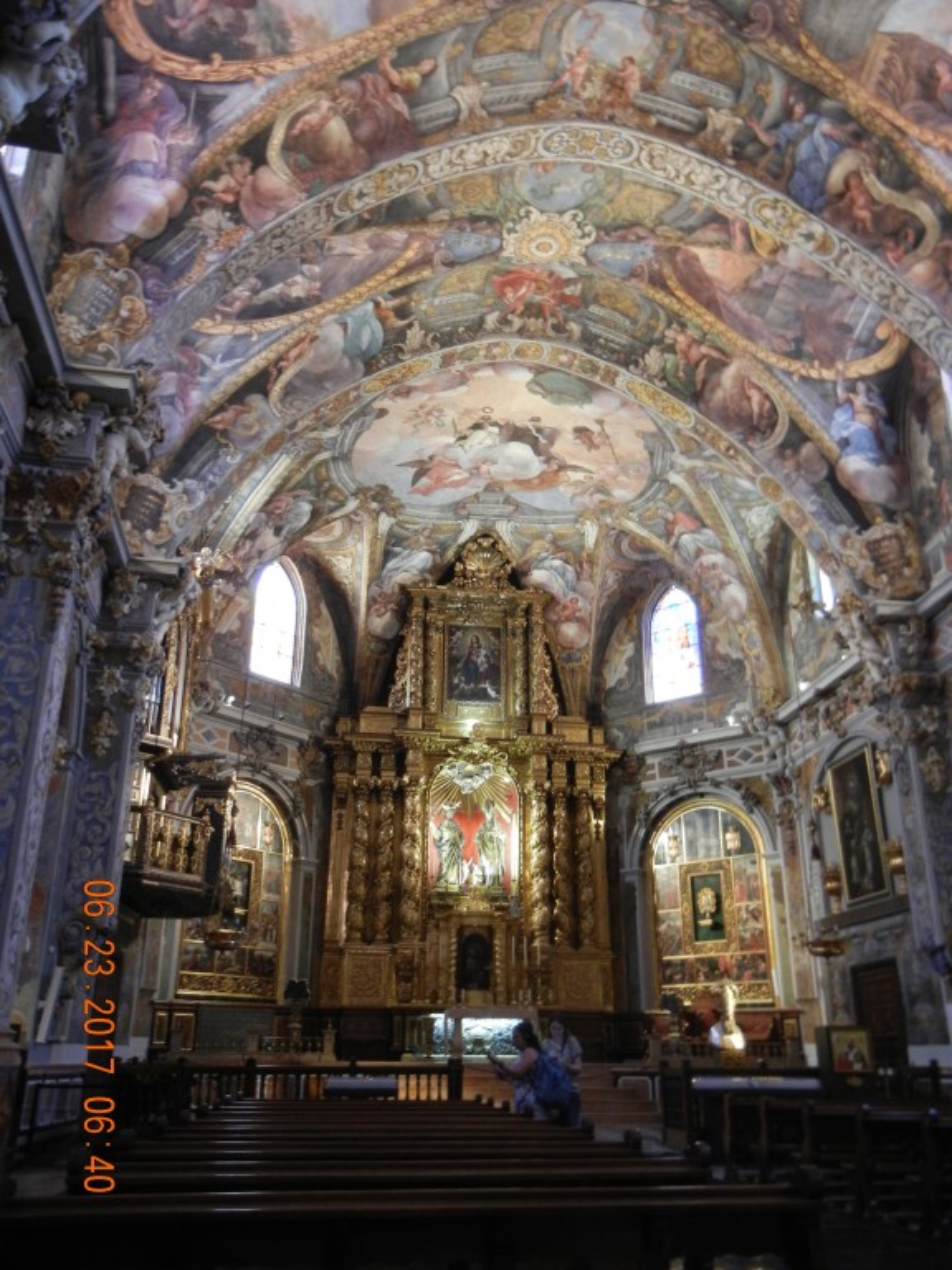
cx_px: 476
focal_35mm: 30
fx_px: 1100
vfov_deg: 60.0
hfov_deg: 46.8
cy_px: 635
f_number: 3.5
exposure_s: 1/7.3
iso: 400
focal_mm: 5.4
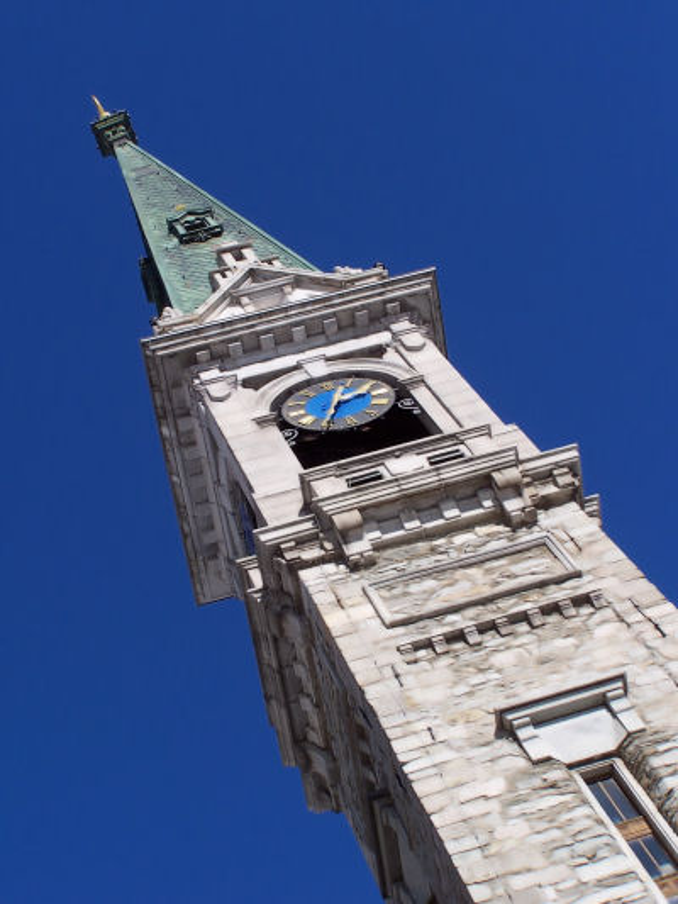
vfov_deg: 26.0
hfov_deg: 19.6
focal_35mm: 75
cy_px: 452
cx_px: 339
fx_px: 1958
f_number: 4.5
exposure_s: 1/750
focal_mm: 12.4
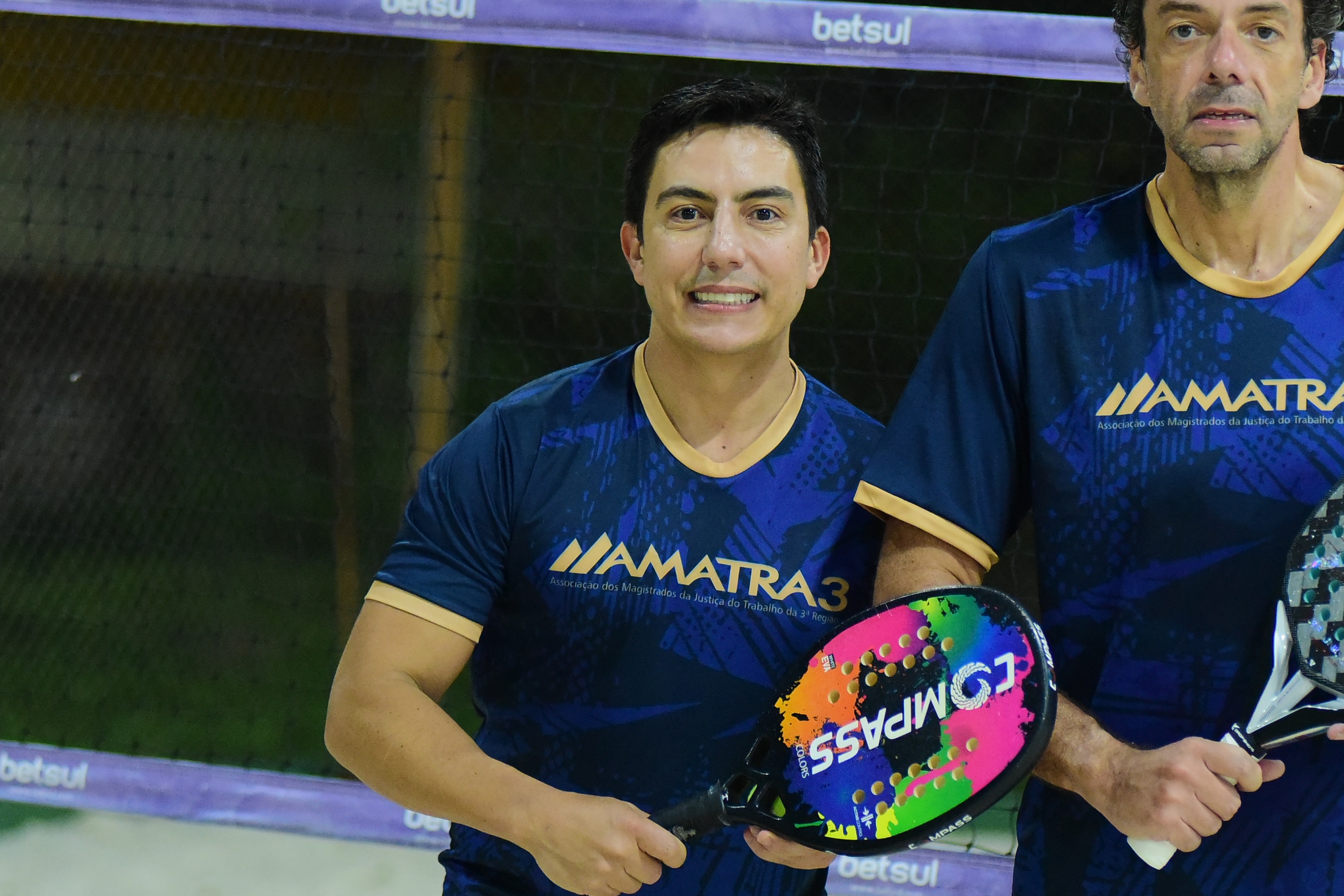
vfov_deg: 7.2
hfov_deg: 10.8
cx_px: 957
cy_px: 421
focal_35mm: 190
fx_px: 7092
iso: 4000
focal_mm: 112
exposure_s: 1/500
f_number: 2.8
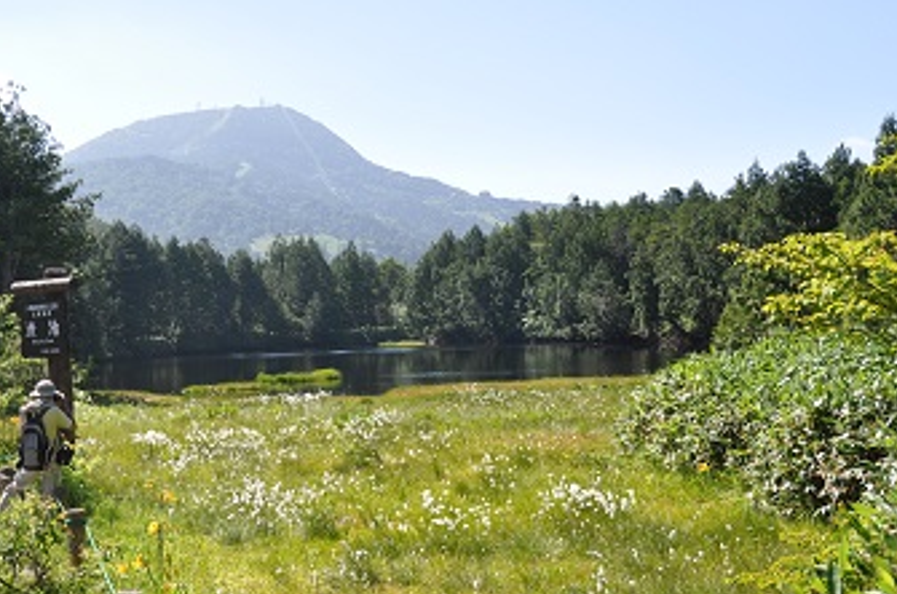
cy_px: 333
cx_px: 331
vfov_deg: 26.9
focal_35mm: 50
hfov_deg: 39.4
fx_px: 1243
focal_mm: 26
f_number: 9
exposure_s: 1/320
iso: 200
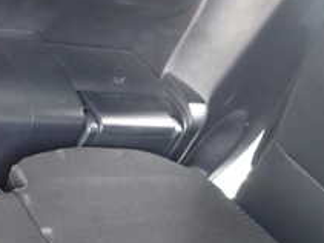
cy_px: 141
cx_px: -52
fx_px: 664
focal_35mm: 71
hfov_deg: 25.0
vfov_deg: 20.7
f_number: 2
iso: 320
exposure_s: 1/30
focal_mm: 4.5
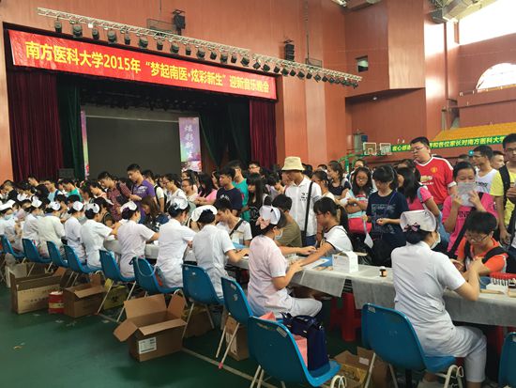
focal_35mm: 29
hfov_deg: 61.6
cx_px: 258
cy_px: 194
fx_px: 432
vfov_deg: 48.3
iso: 40
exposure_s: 1/30
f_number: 2.2
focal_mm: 4.15
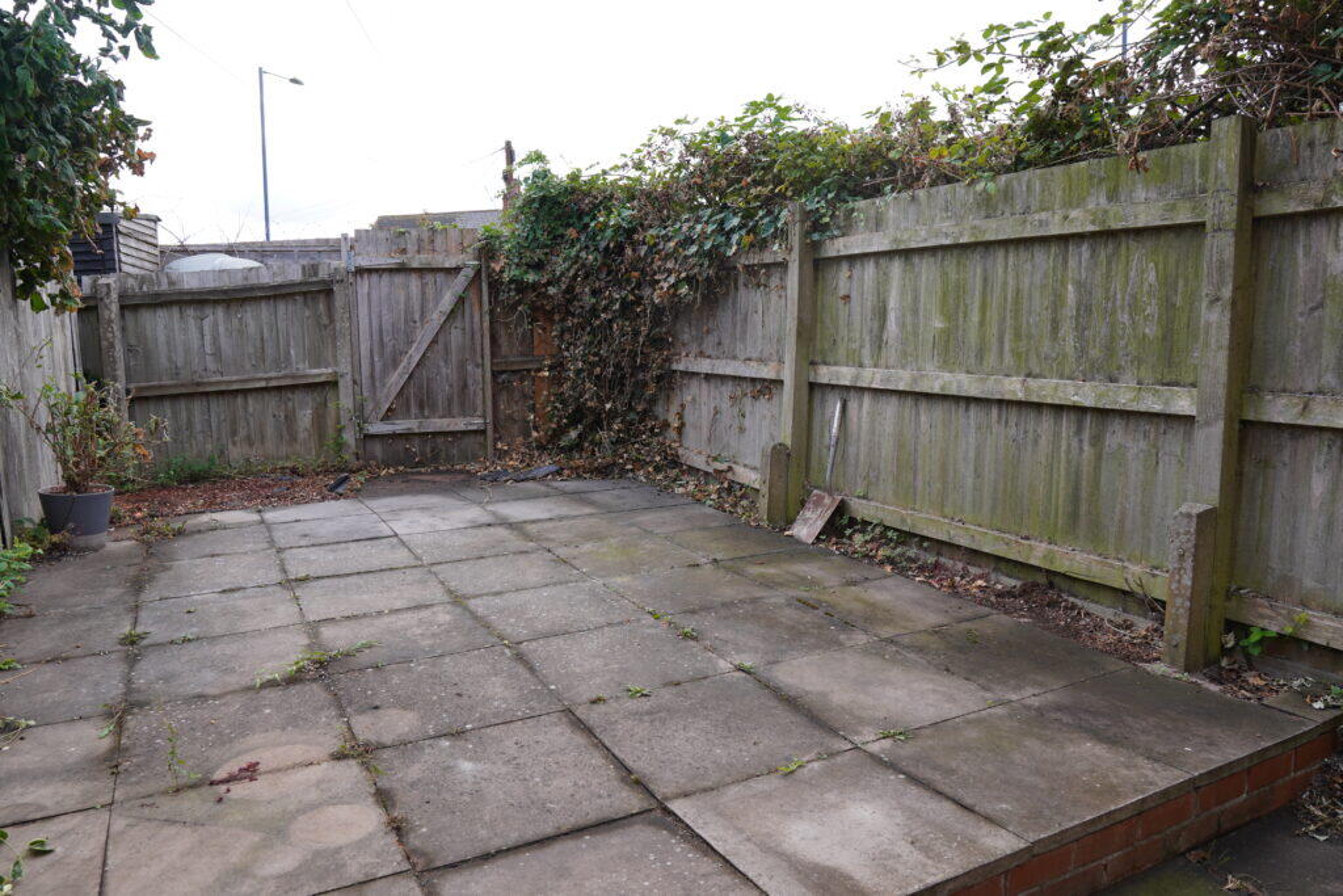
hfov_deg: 73.7
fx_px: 895
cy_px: 448
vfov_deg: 53.1
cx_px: 672
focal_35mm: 24
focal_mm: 16
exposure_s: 1/100
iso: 100
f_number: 5
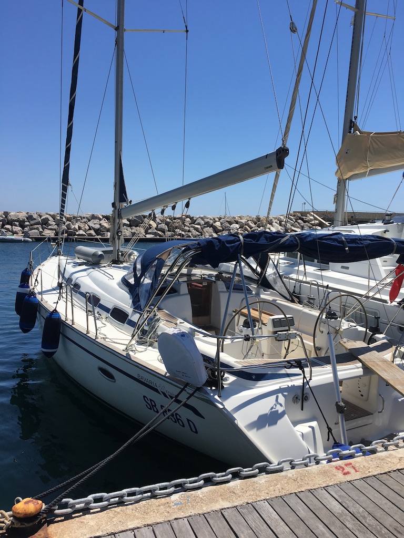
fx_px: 451
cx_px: 202
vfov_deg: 61.7
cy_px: 269
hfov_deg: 48.2
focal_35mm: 29
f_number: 2.2
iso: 25
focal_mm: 4.15
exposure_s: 1/2331
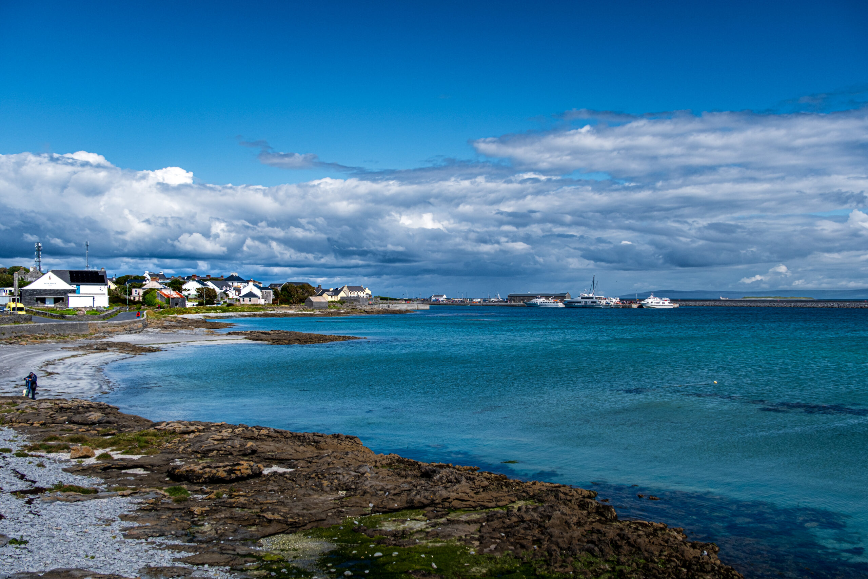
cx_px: 434
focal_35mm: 32
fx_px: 772
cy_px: 290
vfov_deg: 41.1
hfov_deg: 58.7
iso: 125
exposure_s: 1/680
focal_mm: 21.5
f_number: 8
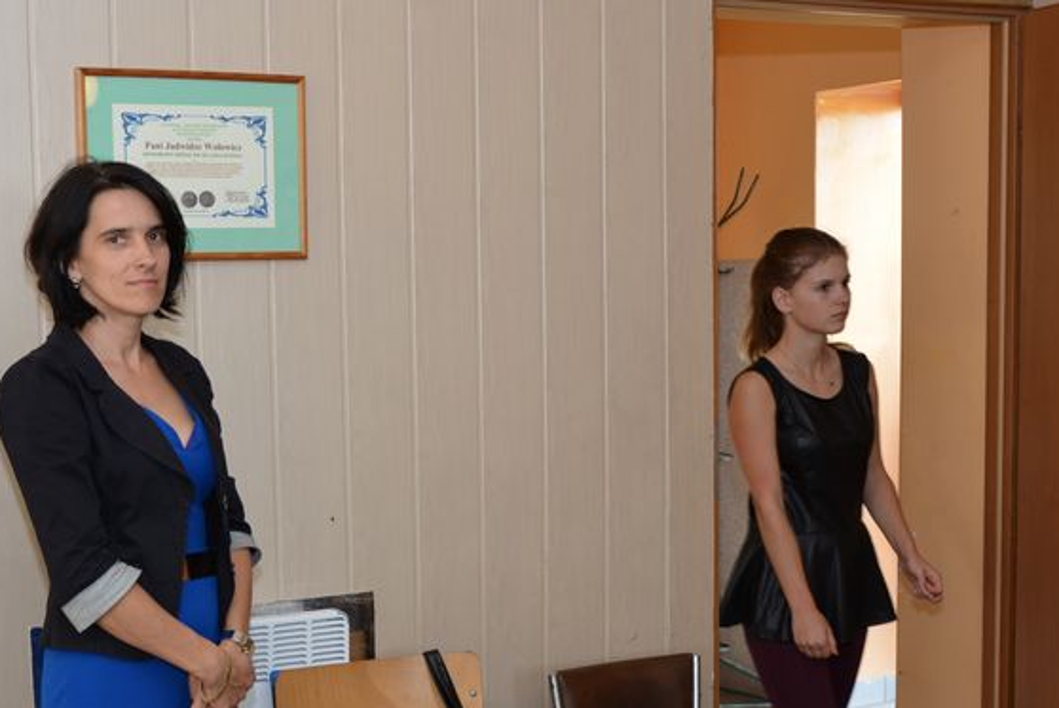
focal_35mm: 64
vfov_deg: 21.1
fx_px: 1884
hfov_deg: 31.2
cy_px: 524
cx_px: 372
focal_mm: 28
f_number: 4
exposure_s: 1/60
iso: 400
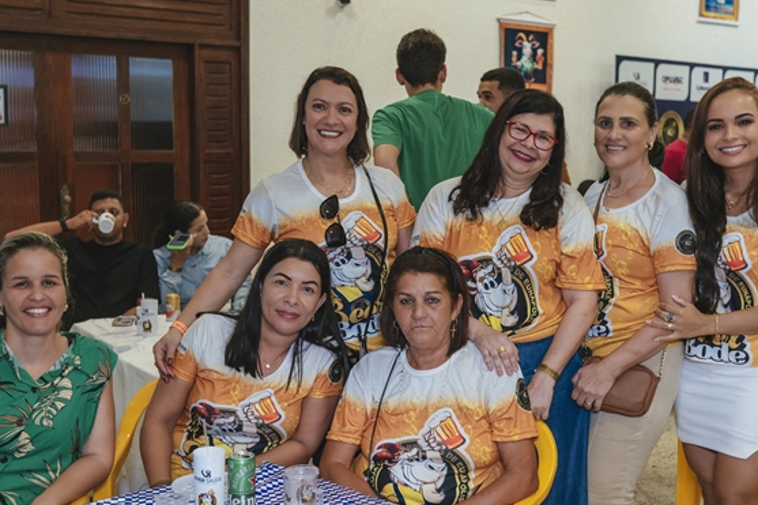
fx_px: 1010
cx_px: 391
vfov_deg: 28.0
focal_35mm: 48
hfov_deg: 41.1
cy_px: 316
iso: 2500
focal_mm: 24
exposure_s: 1/320
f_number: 2.5
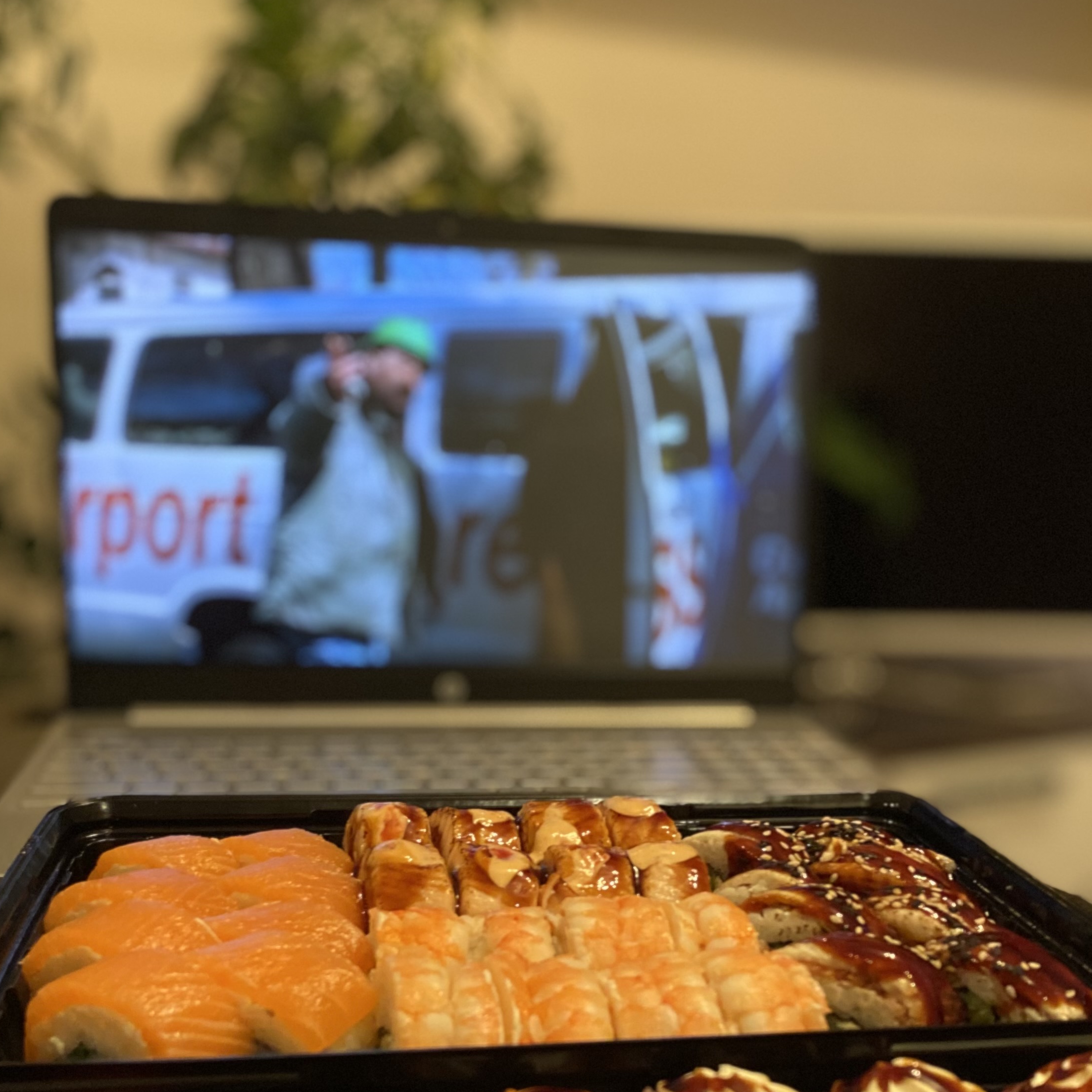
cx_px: 593
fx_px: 1499
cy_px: 843
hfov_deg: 40.0
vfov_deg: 38.8
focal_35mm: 42
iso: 400
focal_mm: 4.25
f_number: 1.8
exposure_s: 1/50
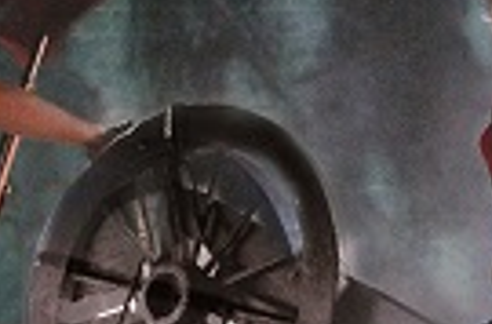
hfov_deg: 4.4
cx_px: 671
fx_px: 6360
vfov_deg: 2.9
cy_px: 106
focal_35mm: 467
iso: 1600
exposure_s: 1/125
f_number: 2.8
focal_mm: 70
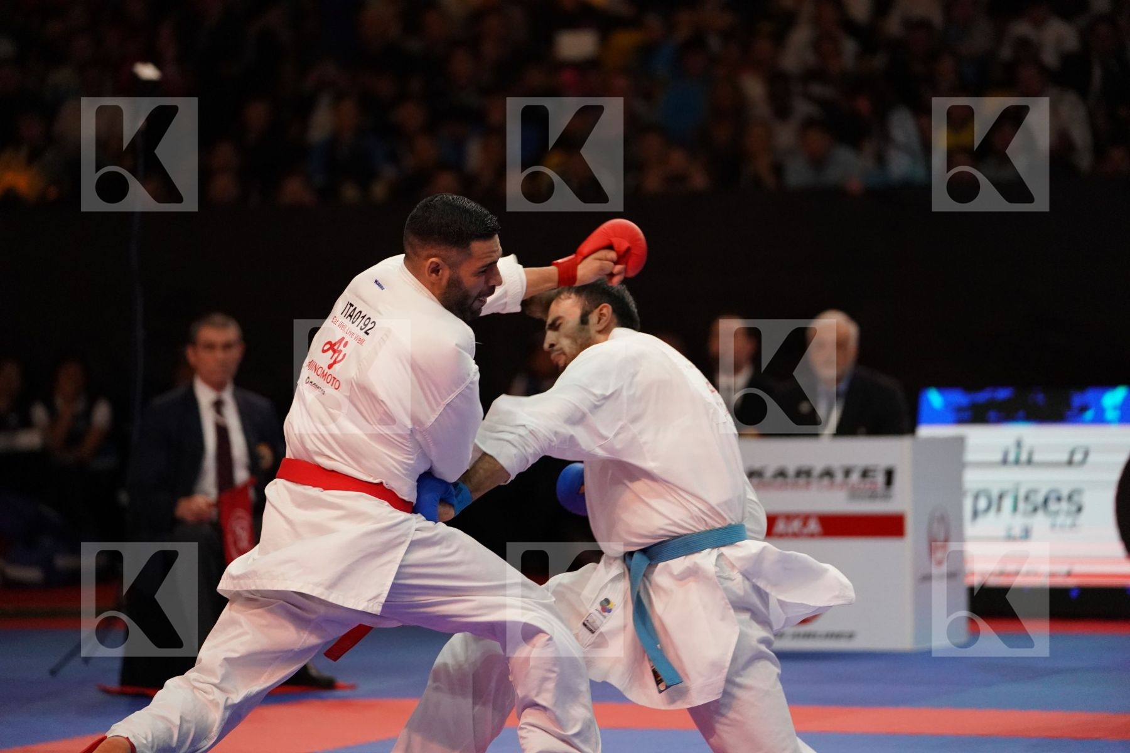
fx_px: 4771
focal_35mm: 152
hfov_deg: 13.5
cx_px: 565
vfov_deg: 9.0
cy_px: 376
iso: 6400
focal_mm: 152
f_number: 2.8
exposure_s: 1/1000
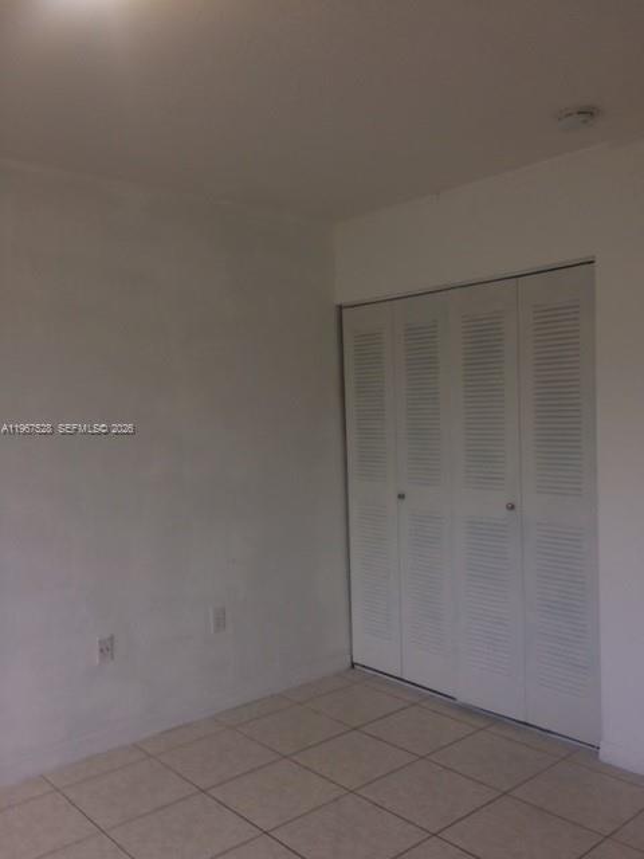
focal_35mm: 29
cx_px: 322
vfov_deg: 61.7
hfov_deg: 48.2
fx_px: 719
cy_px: 430
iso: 40
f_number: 2.2
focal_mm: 4.15
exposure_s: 1/60
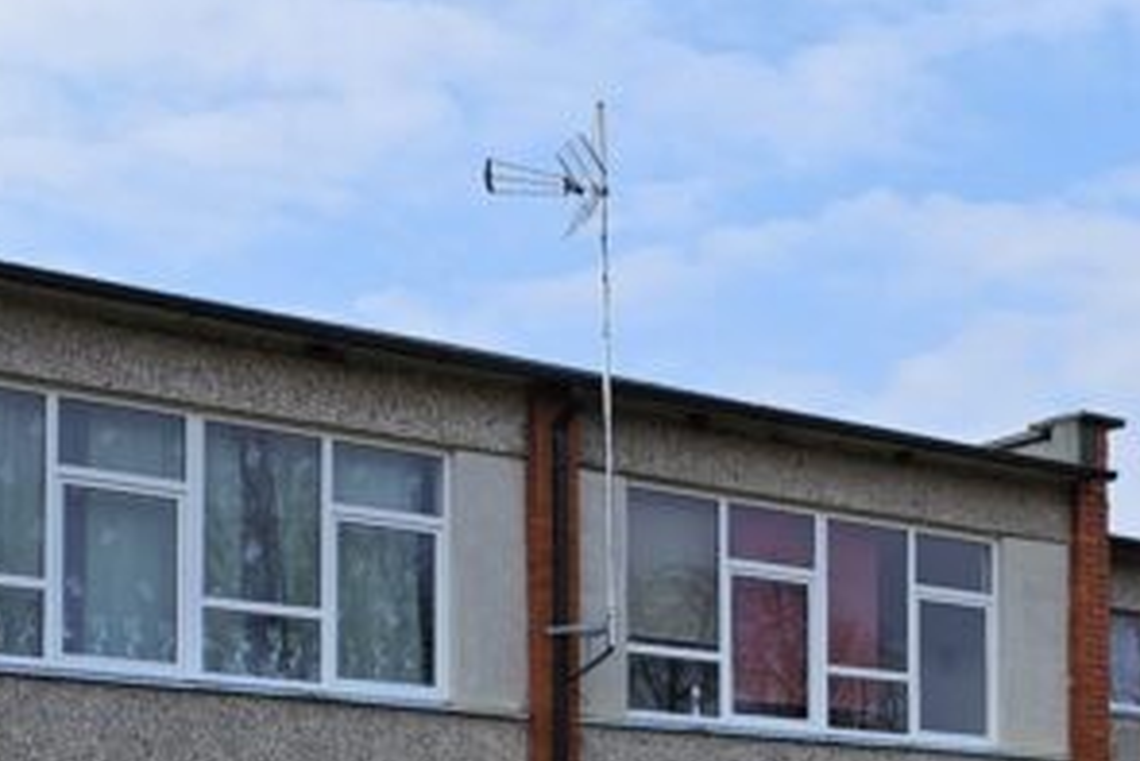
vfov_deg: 15.8
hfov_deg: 23.6
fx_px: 2629
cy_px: 916
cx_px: 1086
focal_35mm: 83
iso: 10
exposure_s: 1/728
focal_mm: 6.3
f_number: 1.7
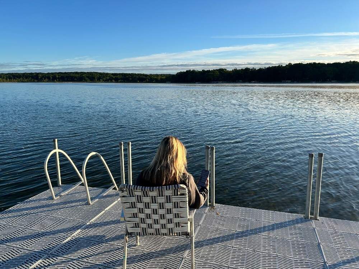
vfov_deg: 53.1
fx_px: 270
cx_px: 180
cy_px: 134
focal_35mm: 26
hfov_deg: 67.3
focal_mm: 5.7
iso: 50
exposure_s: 1/2299
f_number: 1.5
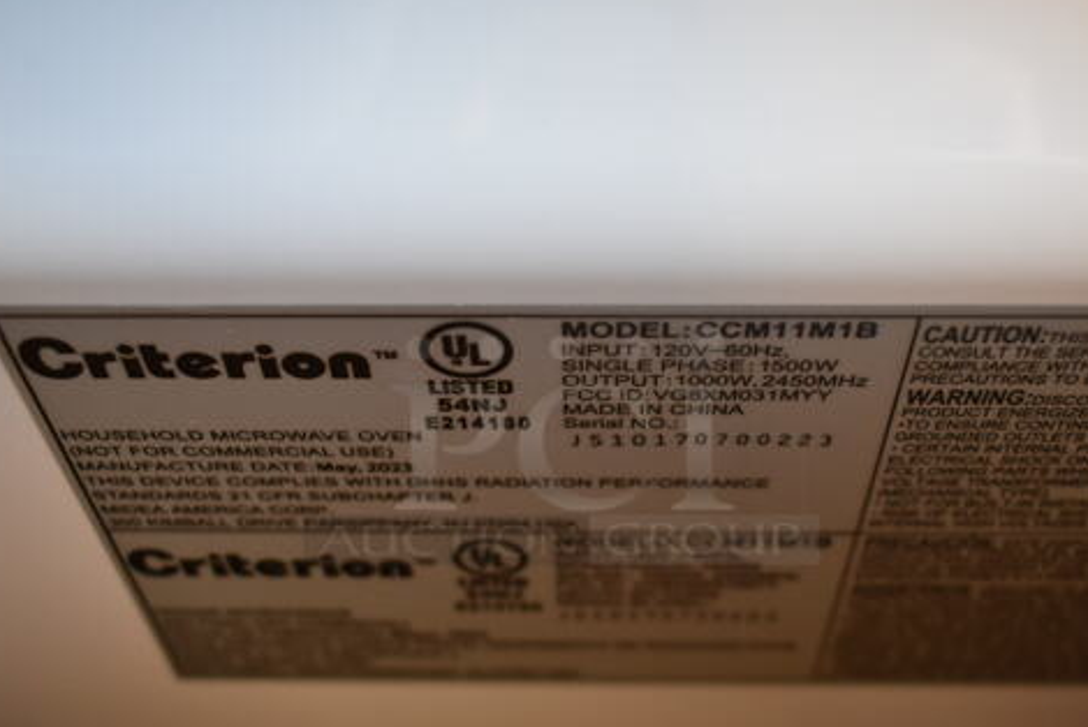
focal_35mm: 49
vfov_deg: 27.7
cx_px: 563
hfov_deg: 40.6
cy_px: 442
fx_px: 1471
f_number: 4
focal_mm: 25
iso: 1000
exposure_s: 1/40
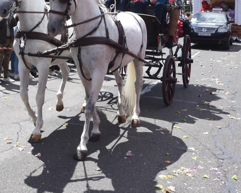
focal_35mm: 54
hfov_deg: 33.7
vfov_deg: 26.8
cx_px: 48
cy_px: 7
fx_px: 385
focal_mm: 24
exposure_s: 1/250
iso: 100
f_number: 7.1
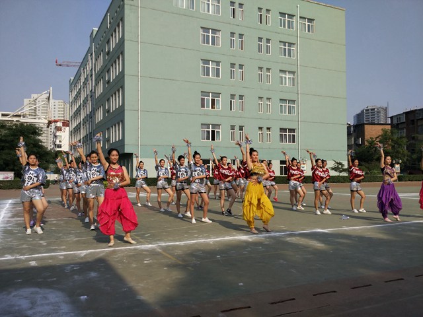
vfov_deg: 46.8
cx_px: 212
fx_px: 367
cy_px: 158
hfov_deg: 60.0
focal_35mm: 30
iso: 100
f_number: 2
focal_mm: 4.12
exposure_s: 1/1731
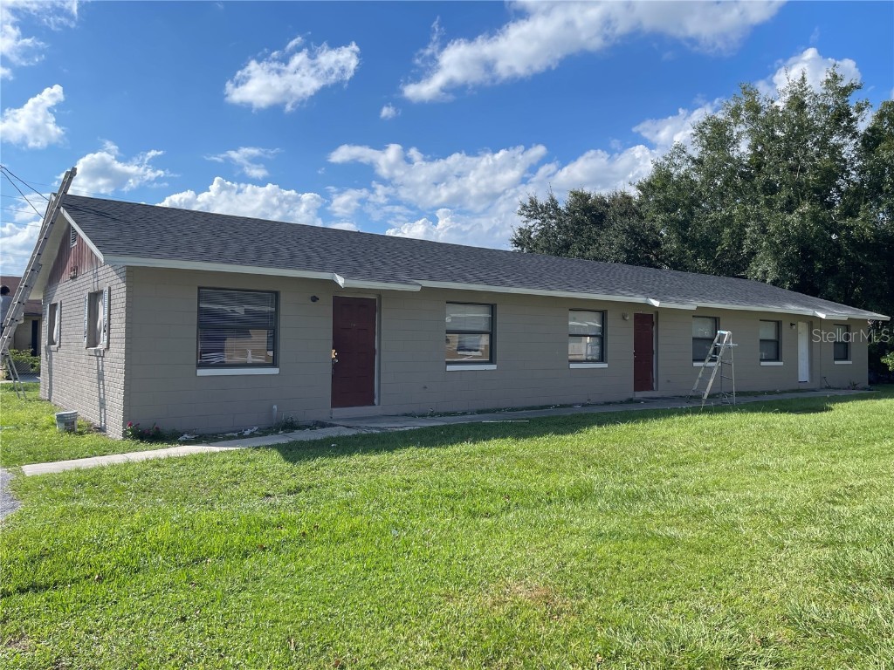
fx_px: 646
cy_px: 335
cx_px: 447
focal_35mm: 25
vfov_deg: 54.9
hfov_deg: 69.4
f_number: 1.6
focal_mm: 5.1
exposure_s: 1/3663
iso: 32
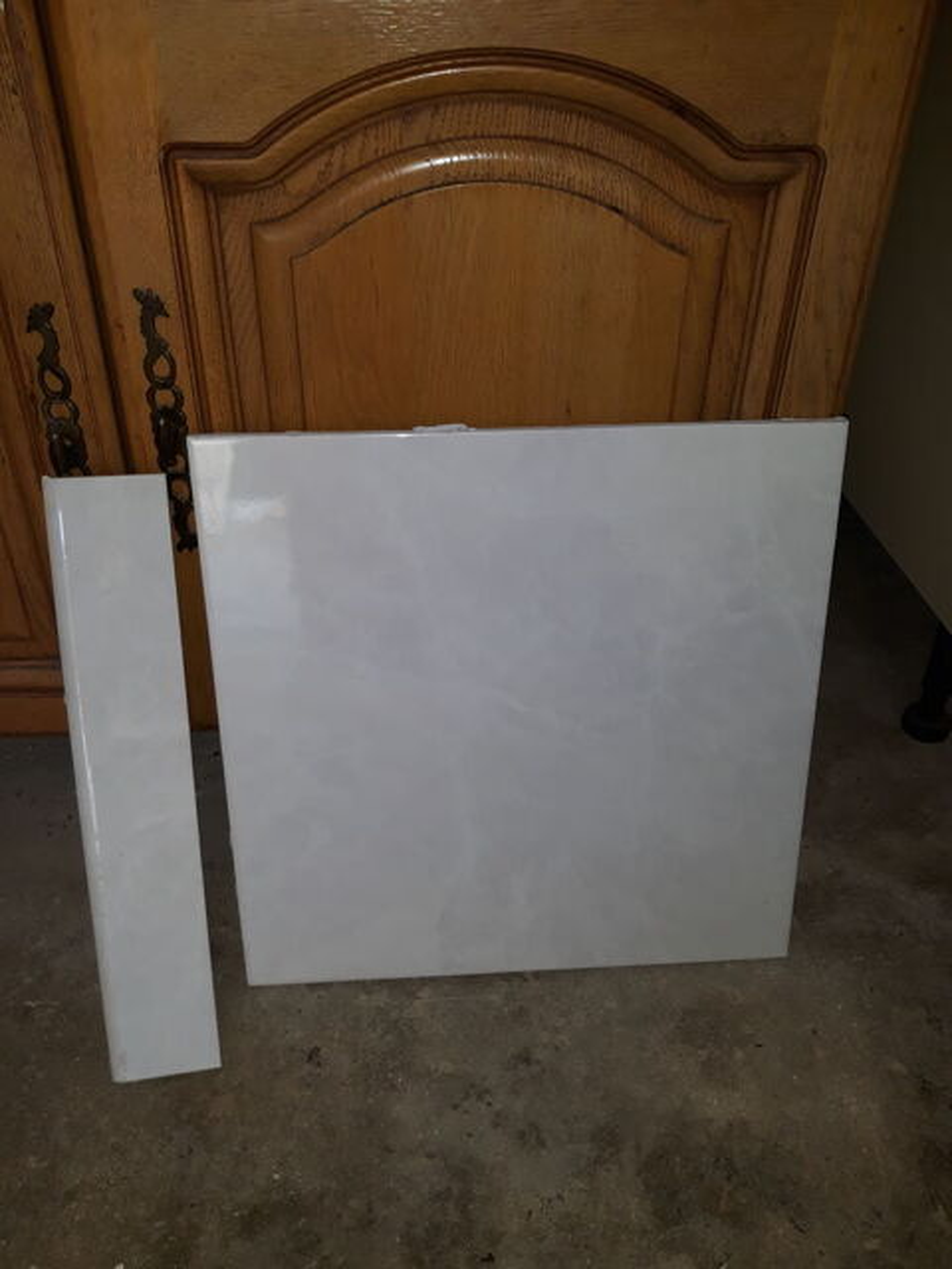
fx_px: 990
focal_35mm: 27
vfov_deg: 65.3
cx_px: 476
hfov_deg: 51.4
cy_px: 634
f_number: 1.7
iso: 50
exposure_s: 1/50
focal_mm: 3.71
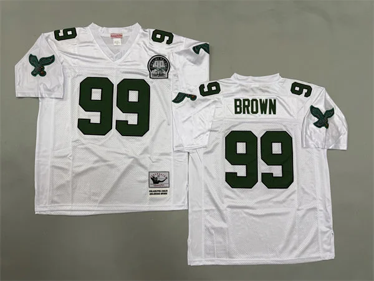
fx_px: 259
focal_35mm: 24
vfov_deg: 56.8
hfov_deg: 71.6
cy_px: 140
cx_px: 187
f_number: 1.78
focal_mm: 6.76
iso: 125
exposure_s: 1/100
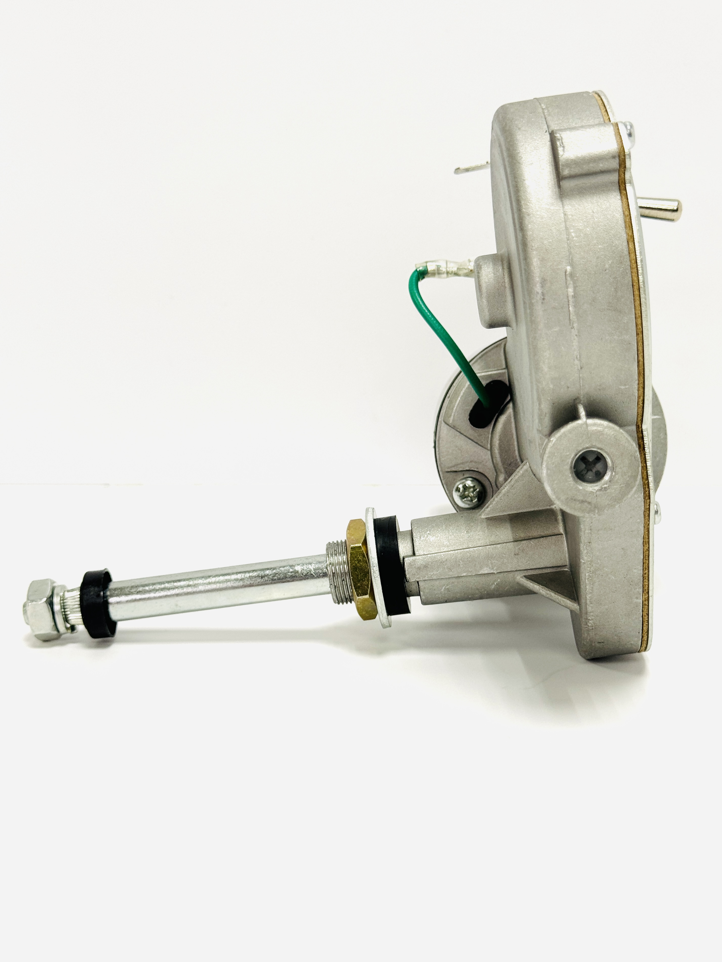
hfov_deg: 28.6
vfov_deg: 37.5
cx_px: 383
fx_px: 1418
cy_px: 483
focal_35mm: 51
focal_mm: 6.76
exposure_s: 1/100
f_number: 1.78
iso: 50
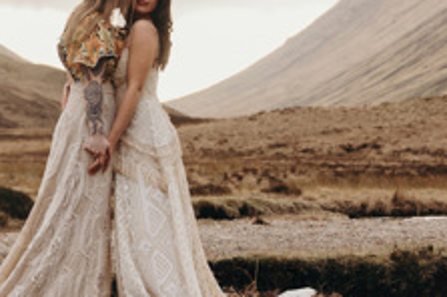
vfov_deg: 7.6
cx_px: 111
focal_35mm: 177
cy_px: -87
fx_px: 2195
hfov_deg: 11.6
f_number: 2.8
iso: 320
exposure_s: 1/640
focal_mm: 43
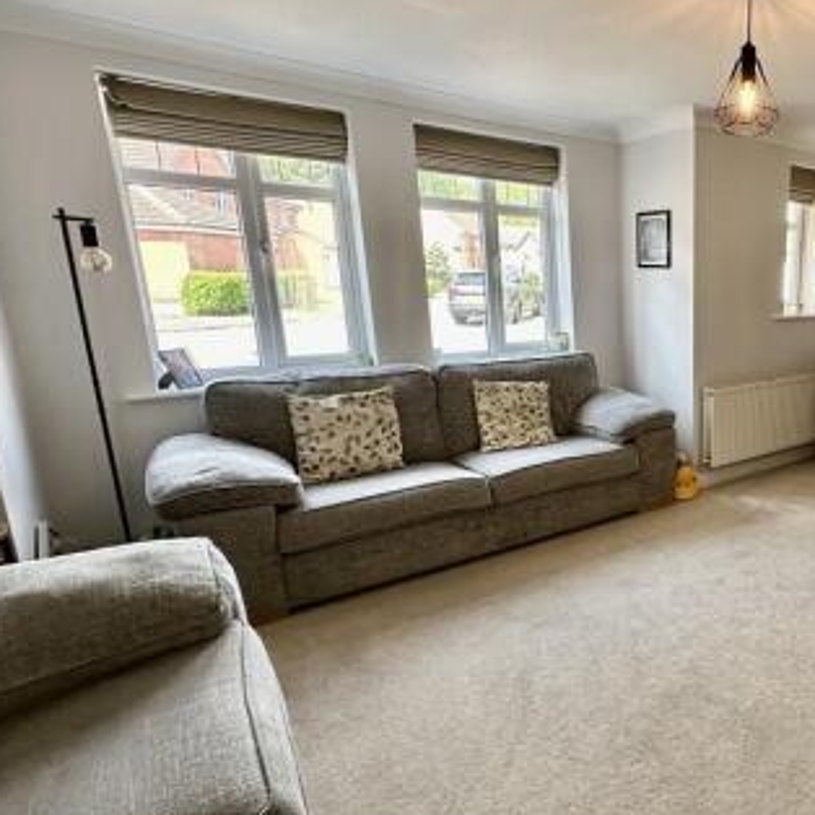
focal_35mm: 23
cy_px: 414
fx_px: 613
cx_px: 744
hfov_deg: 57.2
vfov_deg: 67.3
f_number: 2.2
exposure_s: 1/99
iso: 125
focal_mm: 2.22
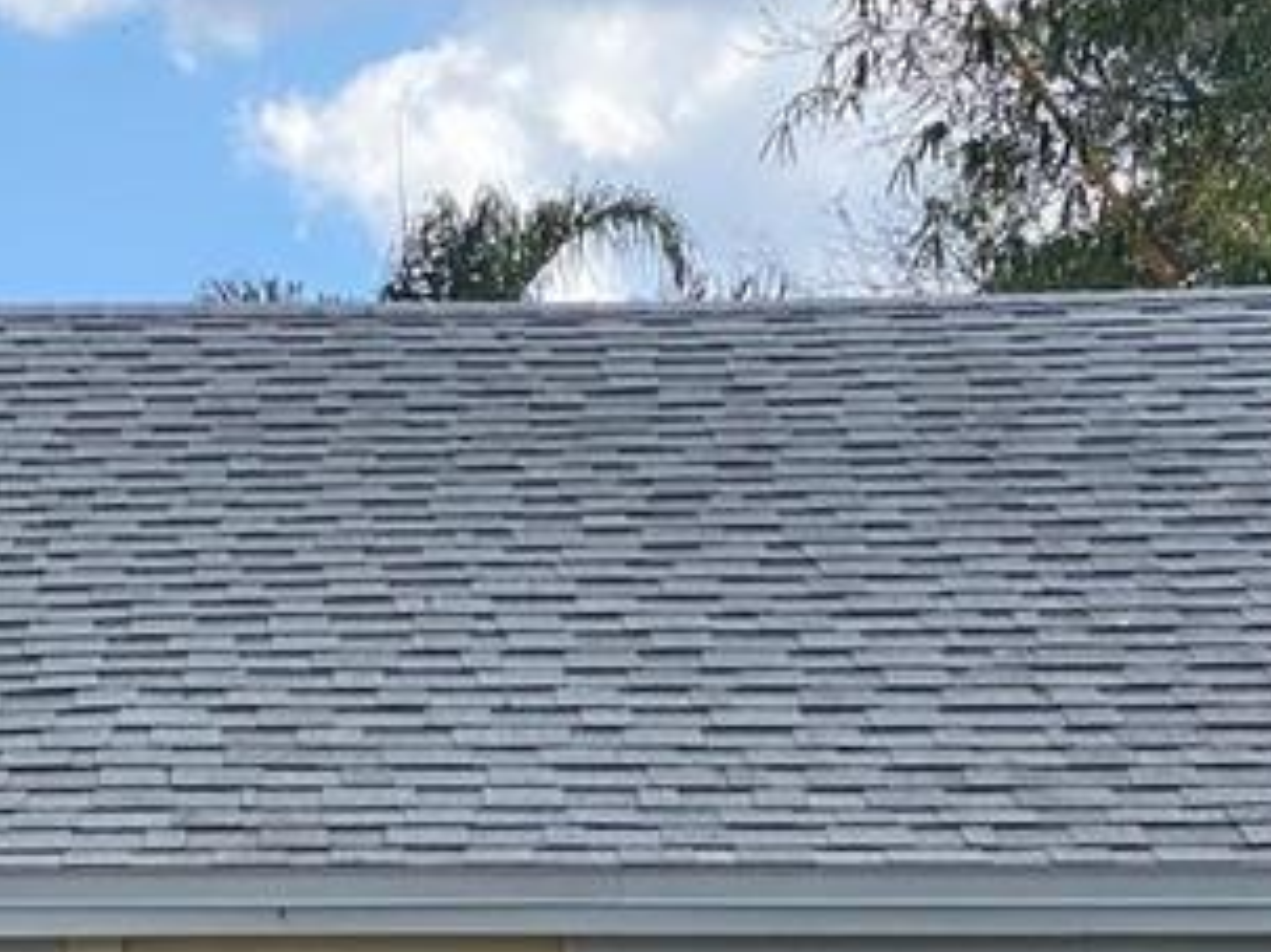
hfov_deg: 11.0
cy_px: 1288
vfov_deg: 8.3
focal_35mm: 176
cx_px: -348
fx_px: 6460
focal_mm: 6
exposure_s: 1/813
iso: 20
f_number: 2
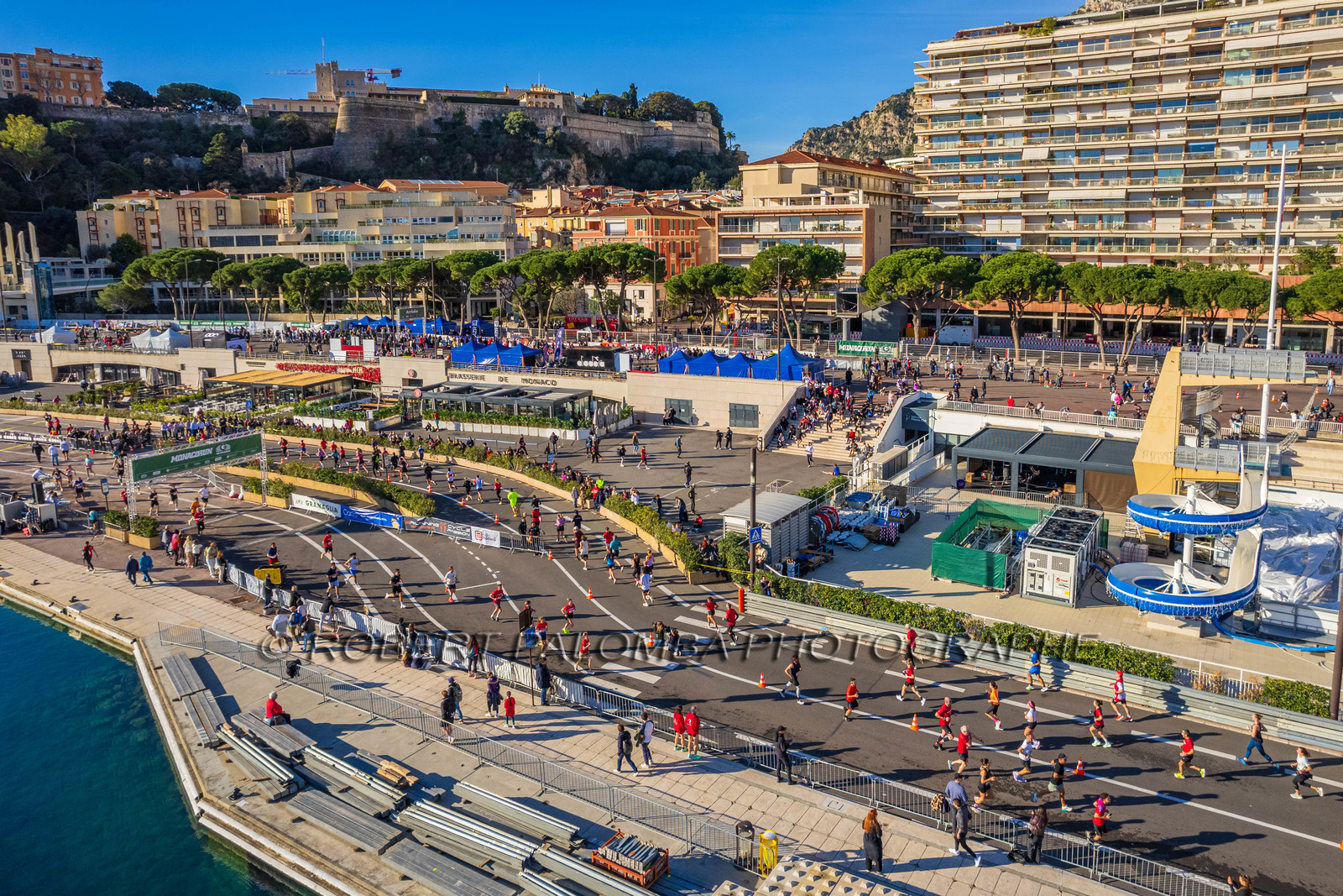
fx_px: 821
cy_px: 448
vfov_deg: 57.2
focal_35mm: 22
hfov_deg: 78.6
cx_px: 672
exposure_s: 1/1600
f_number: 2.8
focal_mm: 8.4
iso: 100
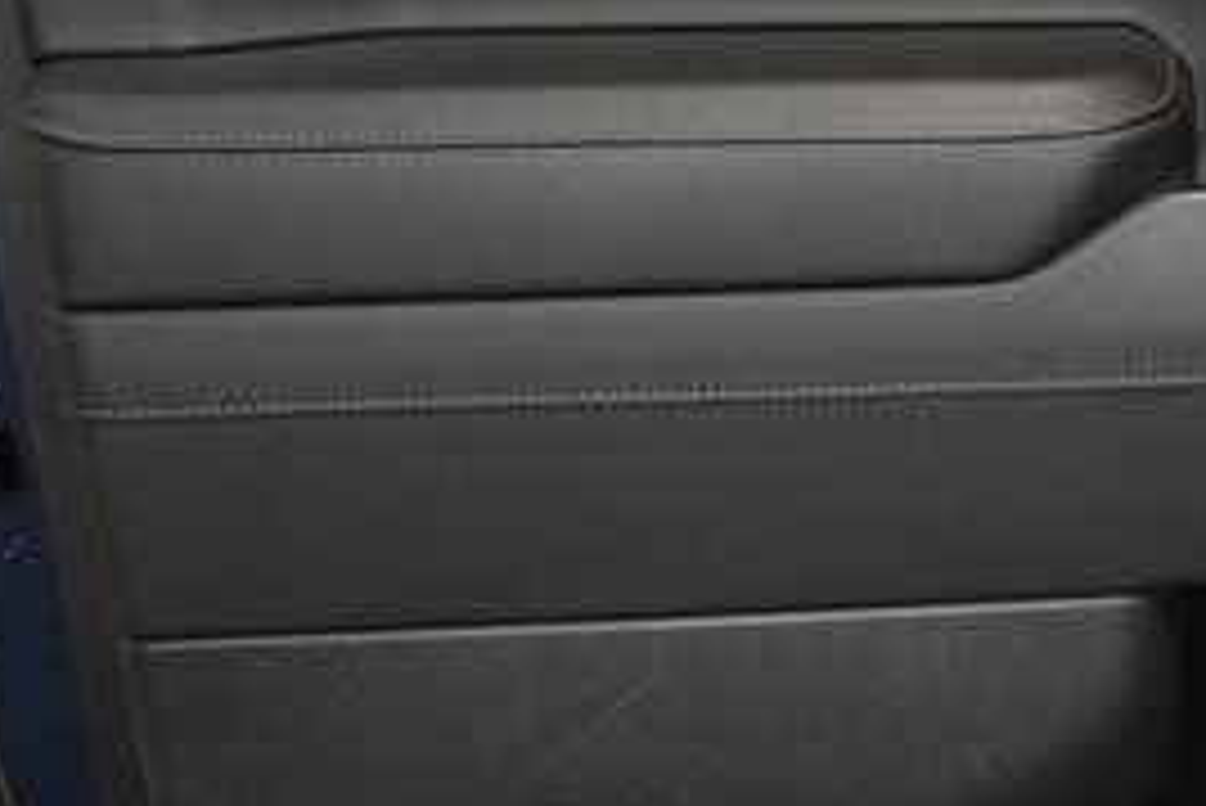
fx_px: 2882
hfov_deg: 22.3
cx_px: 1336
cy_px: 371
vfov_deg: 15.9
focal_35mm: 86
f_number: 3.8
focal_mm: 24
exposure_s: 1/125
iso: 2000
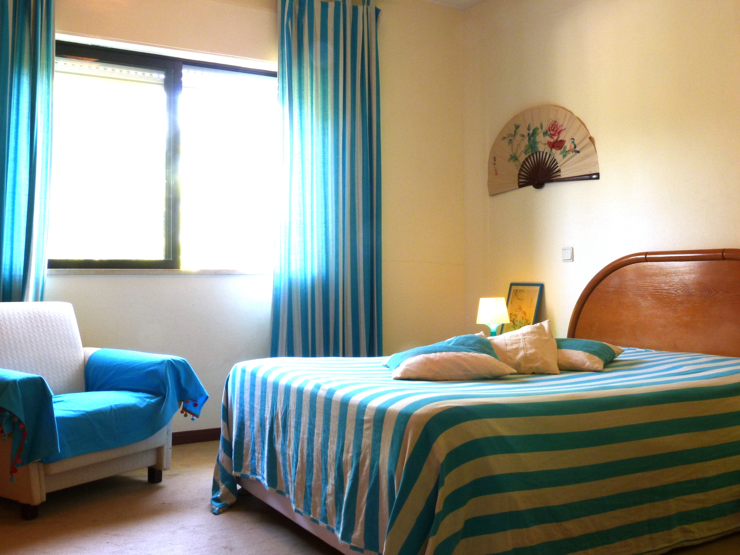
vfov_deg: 41.8
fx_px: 727
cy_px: 278
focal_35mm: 34
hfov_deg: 54.0
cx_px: 370
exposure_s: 1/5
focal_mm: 6.2
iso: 100
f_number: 7.1
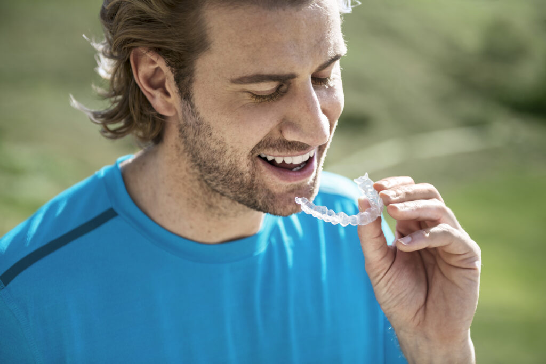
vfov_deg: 19.5
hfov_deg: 28.8
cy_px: 182
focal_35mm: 70
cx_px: 273
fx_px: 1062
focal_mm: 70
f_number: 2.8
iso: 64
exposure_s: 1/640
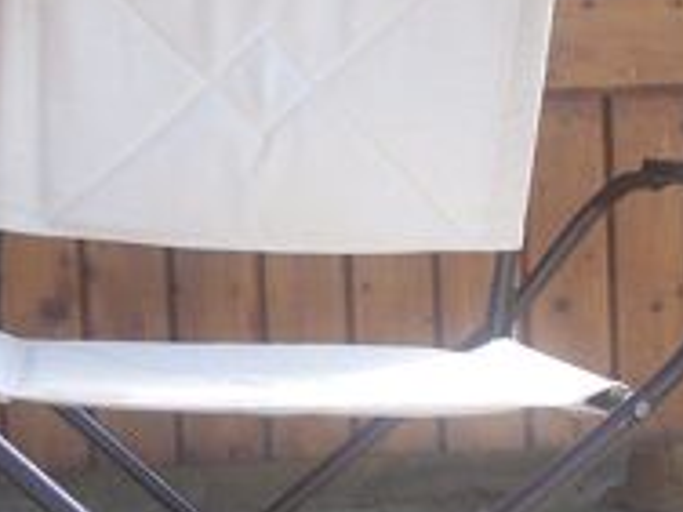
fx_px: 1914
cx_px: 316
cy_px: 385
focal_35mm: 97
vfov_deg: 15.2
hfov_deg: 20.2
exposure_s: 1/250
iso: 80
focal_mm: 6.3
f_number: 2.8
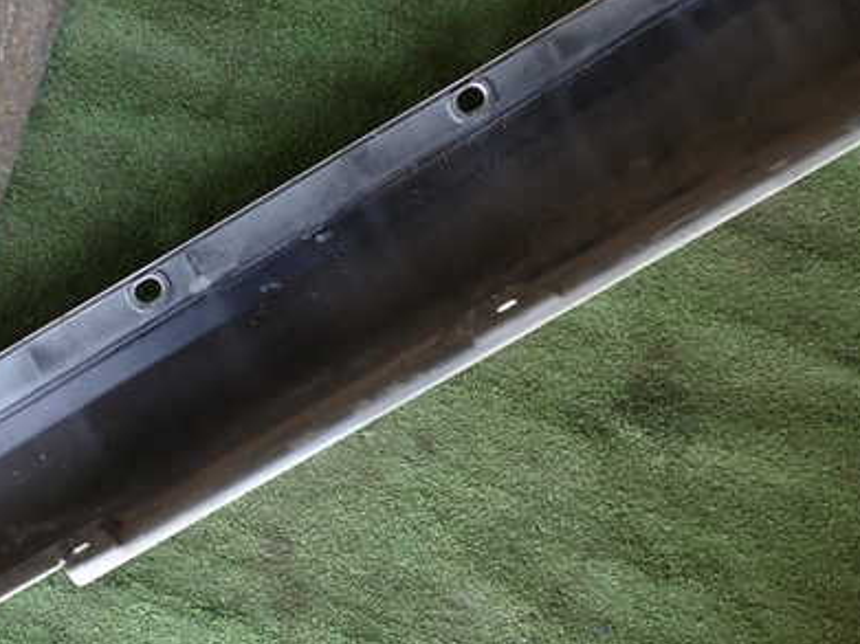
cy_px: 470
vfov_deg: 31.0
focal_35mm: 46
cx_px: 216
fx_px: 1142
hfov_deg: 40.1
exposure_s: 1/60
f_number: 2.3
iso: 100
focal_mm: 5.4
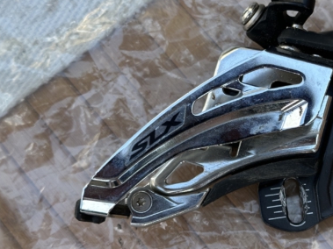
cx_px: 261
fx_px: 731
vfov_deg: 19.4
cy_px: 123
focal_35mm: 76
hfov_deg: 25.3
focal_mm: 6.86
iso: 64
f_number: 1.78
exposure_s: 1/594
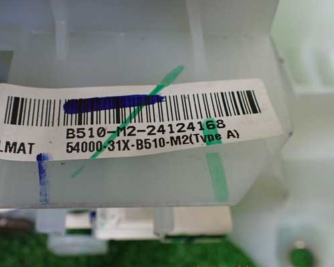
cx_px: 148
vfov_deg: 42.3
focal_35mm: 35
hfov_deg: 51.4
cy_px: 132
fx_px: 346
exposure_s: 1/125
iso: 400
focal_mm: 5.4
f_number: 2.3
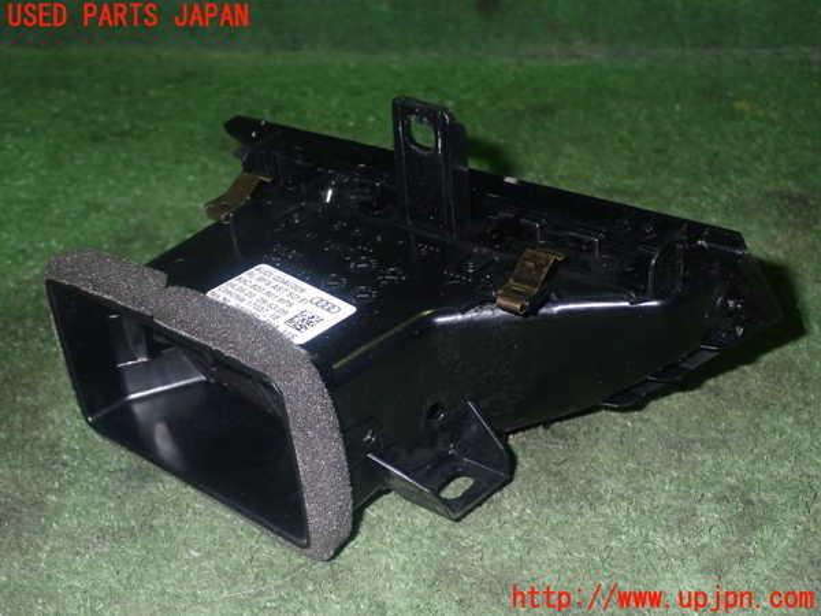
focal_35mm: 47
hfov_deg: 40.4
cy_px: 308
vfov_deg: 30.9
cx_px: 410
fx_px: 1115
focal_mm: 8.4
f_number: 9
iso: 800
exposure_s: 1/50
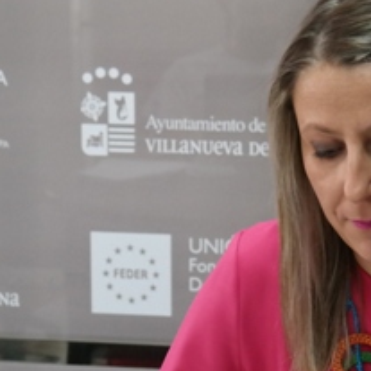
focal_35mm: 192
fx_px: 2328
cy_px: 329
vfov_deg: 9.1
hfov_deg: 9.1
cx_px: 285
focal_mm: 48
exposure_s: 1/80
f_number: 5.6
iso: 1600
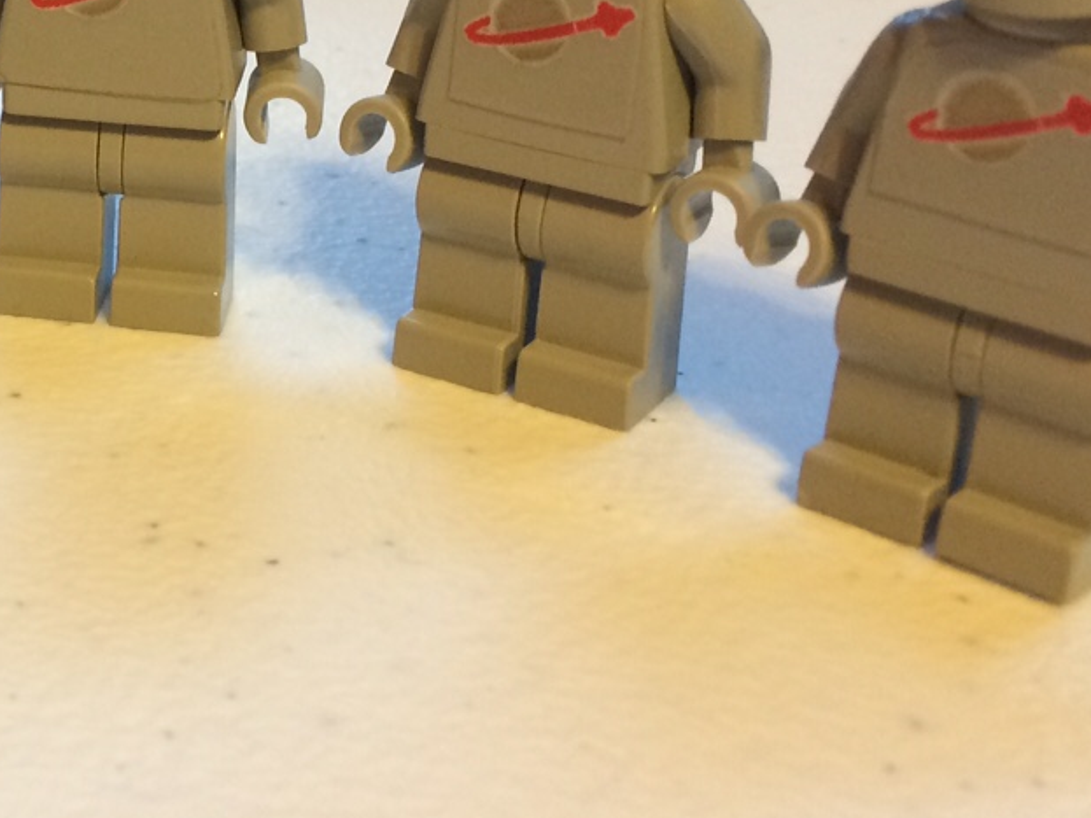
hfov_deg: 24.1
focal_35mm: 76
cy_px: 151
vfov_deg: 19.2
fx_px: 2395
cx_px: -81
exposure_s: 1/30
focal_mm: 4.15
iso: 125
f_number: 2.2
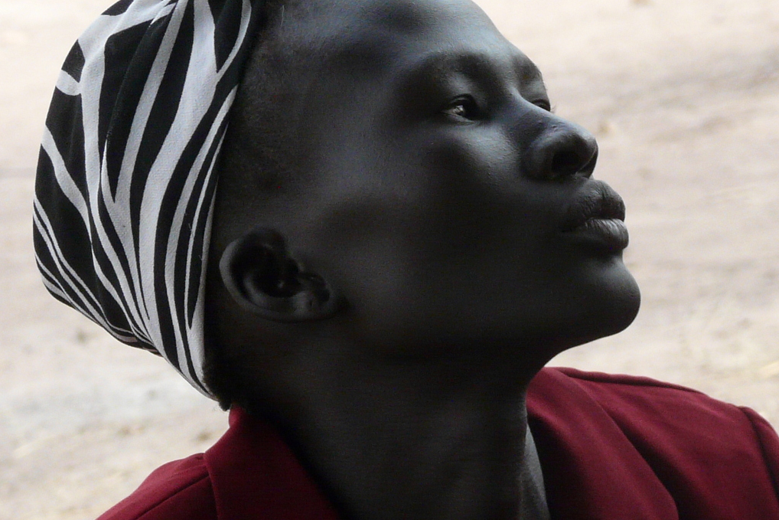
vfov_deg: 8.9
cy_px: 231
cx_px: 390
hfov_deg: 13.2
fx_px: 3354
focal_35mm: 155
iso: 200
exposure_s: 1/250
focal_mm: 24.4
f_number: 4
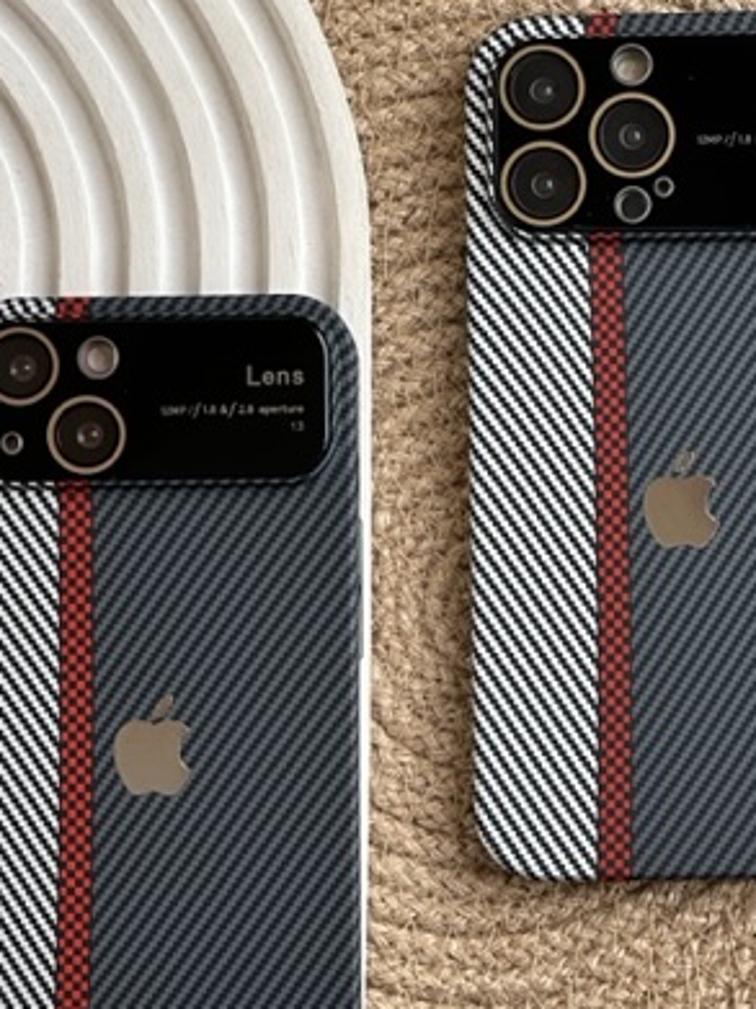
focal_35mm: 126
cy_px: 679
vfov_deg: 15.6
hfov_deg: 11.8
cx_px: 462
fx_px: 3671
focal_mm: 9
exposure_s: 1/99
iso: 40
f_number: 2.8
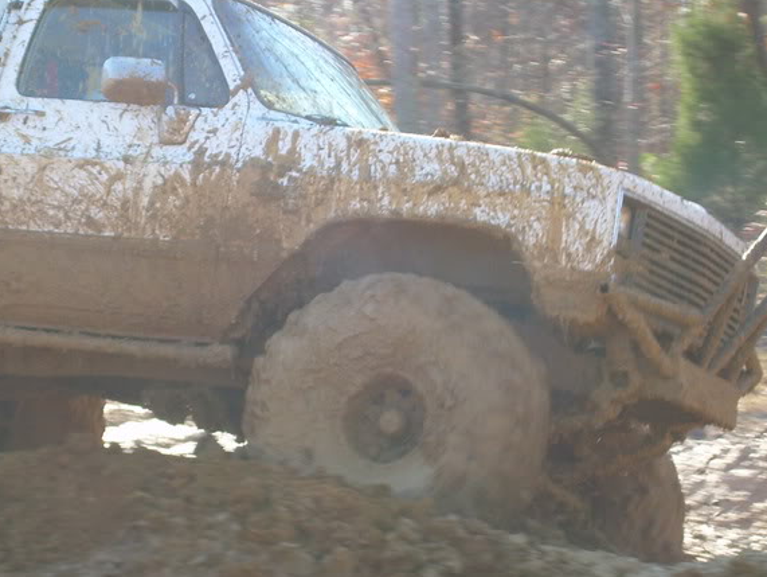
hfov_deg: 12.8
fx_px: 3414
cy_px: 299
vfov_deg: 9.6
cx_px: 316
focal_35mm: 154
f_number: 4.9
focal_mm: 18.9
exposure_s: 1/77.8
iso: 50
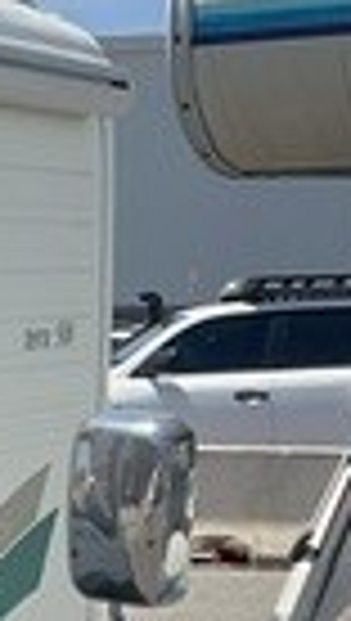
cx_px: -891
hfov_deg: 7.0
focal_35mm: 146
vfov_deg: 14.5
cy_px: 567
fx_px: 2407
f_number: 1.8
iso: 16
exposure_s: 1/2320
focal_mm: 3
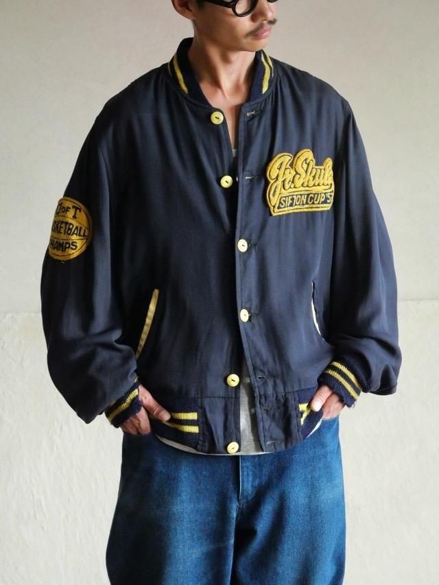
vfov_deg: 21.3
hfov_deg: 16.1
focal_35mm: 92
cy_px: 292
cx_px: 220
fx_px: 1555
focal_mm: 46
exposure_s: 1/25
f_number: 3.9
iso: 3200
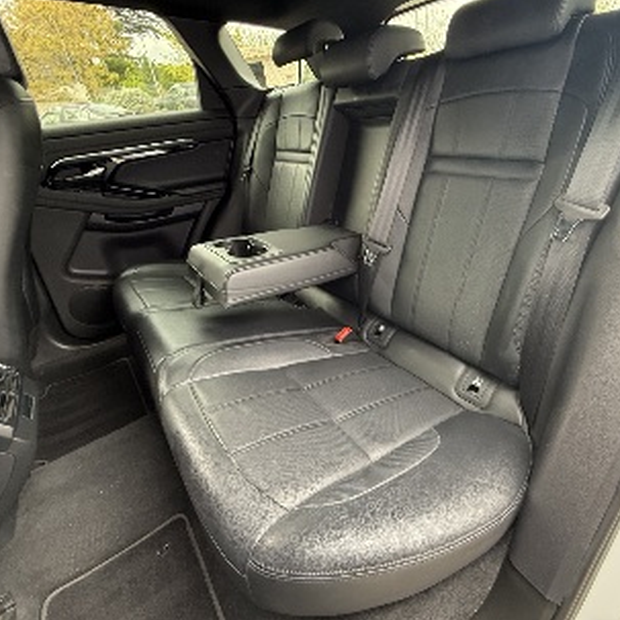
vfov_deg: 84.0
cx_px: 368
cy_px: 303
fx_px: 344
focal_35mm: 17
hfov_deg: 83.1
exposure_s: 1/66
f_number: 2.2
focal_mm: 2.22
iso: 320
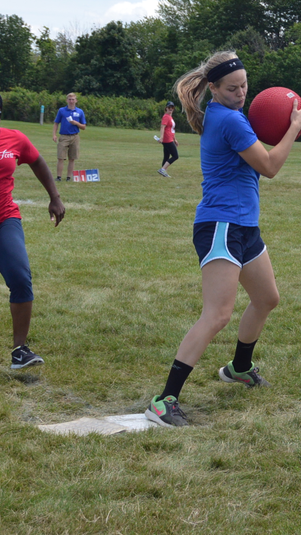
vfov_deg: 19.9
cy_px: 196
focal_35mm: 107
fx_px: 1518
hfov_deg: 11.1
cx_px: 387
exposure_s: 1/1250
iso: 400
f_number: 5.6
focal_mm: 30
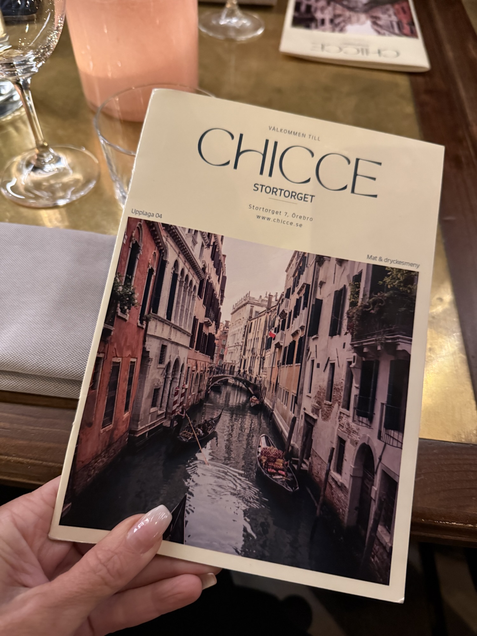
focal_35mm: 24
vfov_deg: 71.6
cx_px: 238
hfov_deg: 56.8
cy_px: 318
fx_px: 441
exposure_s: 1/36
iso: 1000
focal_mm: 6.76
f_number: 1.78
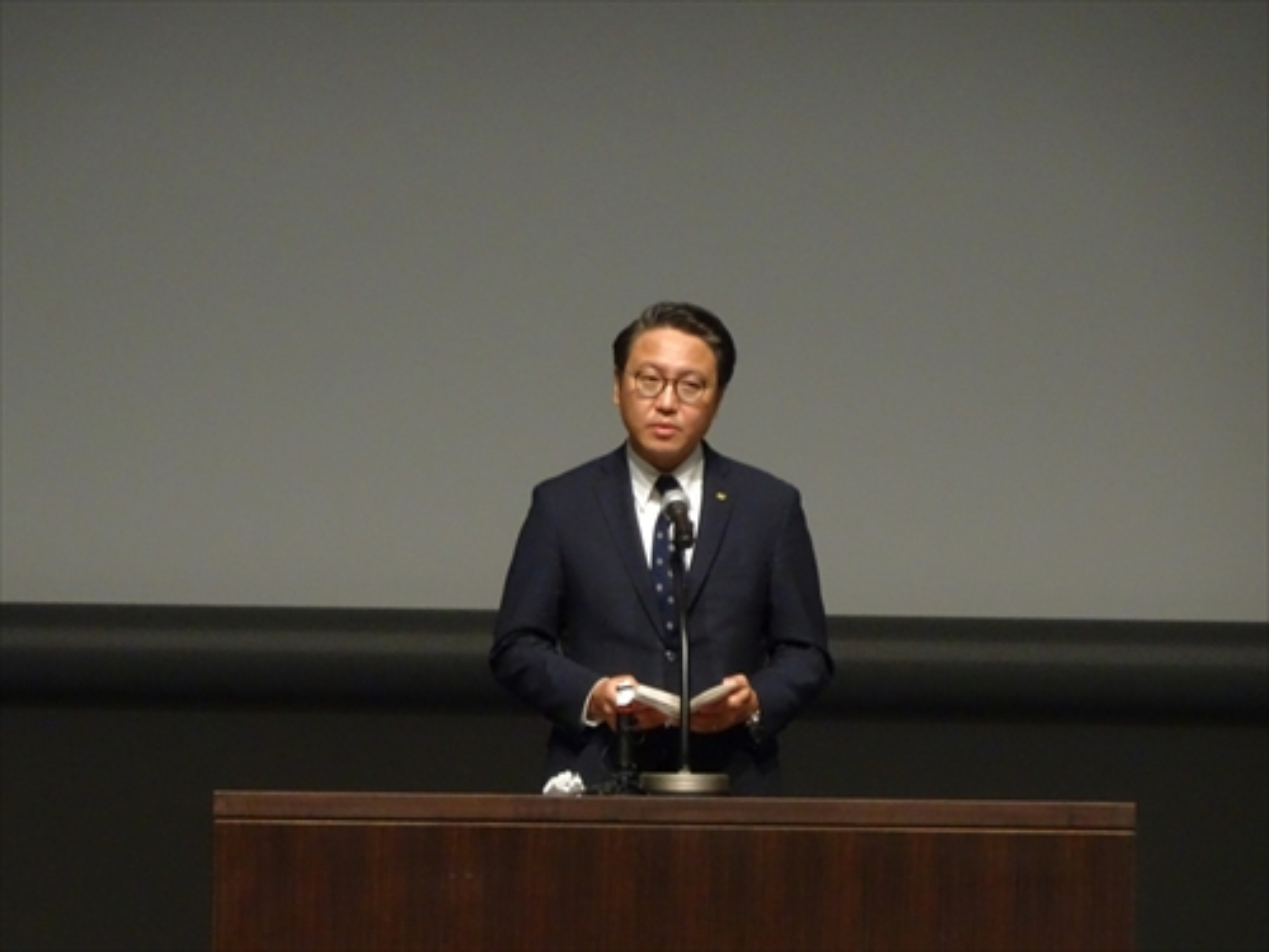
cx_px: 634
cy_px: 476
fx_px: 10998
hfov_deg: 6.6
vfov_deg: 5.0
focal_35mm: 300
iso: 1250
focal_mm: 51.19
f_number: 6.3
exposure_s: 1/60
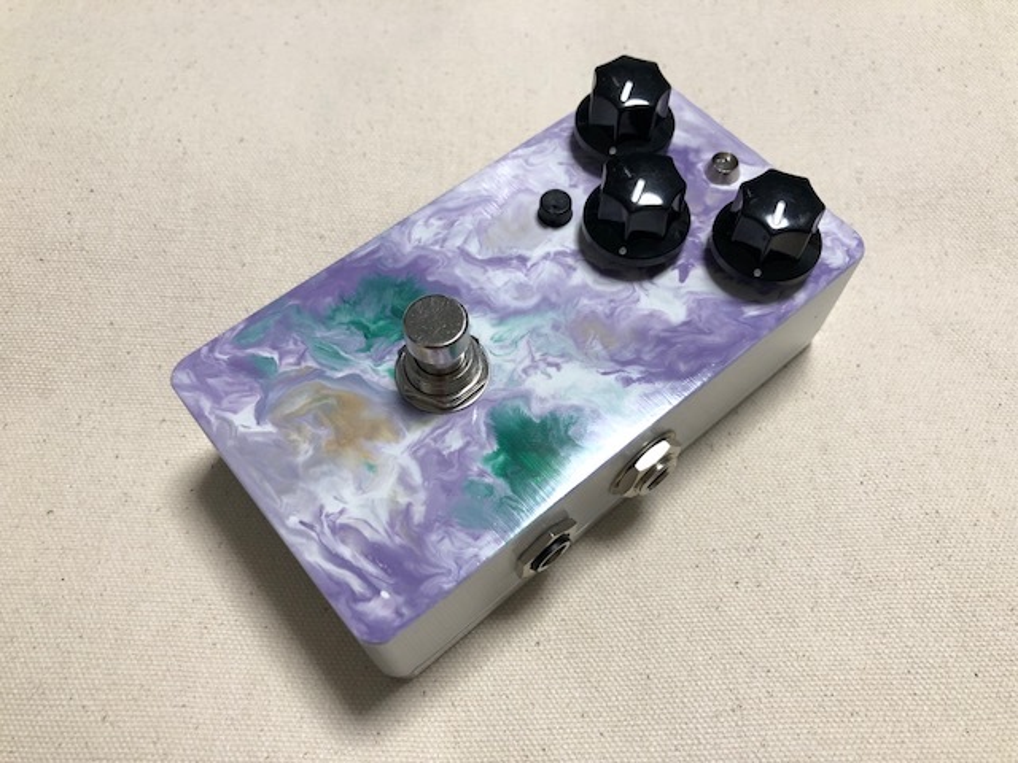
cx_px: 509
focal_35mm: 28
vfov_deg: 49.7
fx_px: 823
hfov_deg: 63.4
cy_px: 382
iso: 32
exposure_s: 1/33
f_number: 1.8
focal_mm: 4
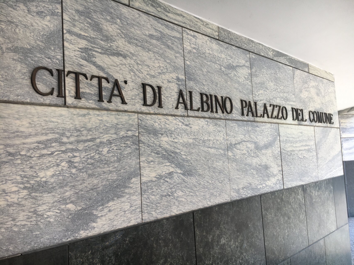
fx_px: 297
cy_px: 132
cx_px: 177
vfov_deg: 48.2
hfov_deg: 61.7
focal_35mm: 29
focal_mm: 4.15
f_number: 2.2
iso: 25
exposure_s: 1/166
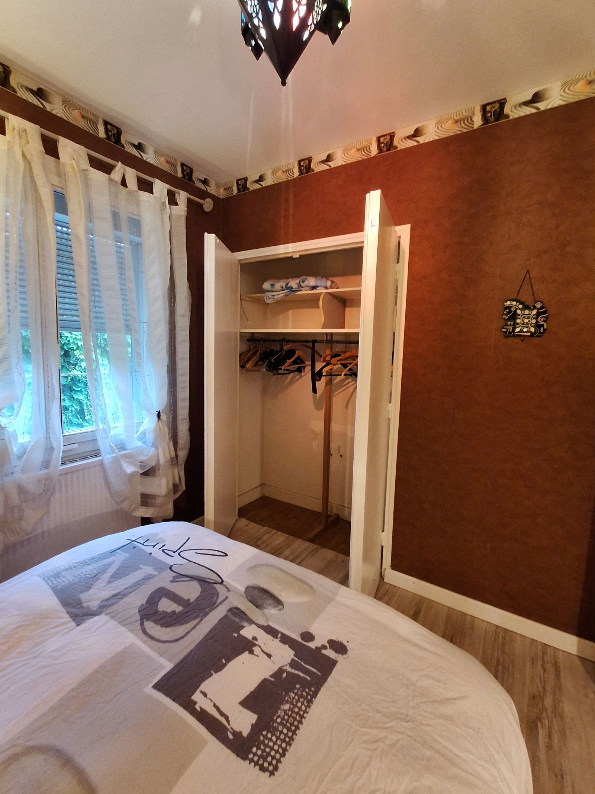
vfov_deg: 94.5
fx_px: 367
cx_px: 298
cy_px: 397
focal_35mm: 16
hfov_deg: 78.1
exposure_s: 1/20
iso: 400
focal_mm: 1.46
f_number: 2.2
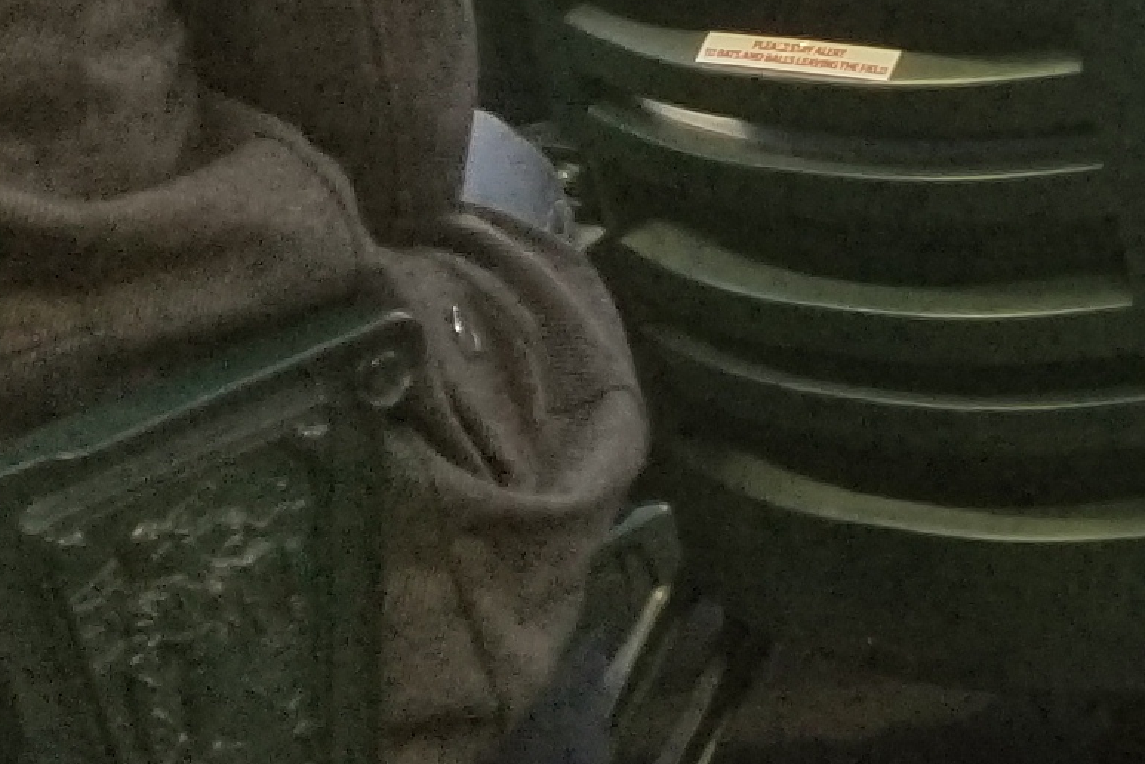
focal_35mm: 141
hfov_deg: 12.9
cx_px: 2211
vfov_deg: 9.2
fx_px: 4486
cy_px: -730
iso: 50
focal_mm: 4.25
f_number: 1.7
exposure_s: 1/253
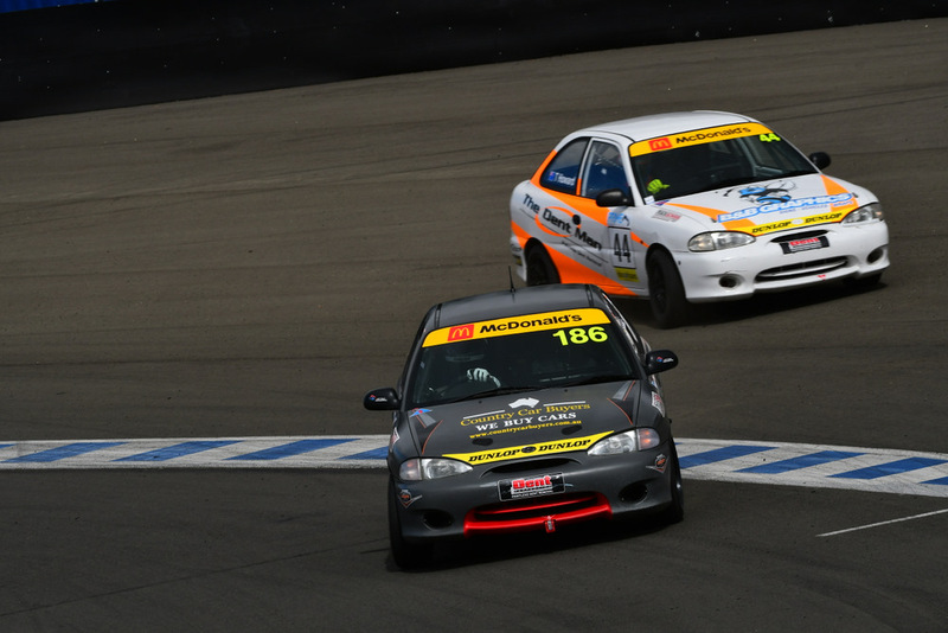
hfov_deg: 5.7
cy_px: 316
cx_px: 474
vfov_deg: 3.8
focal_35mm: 360
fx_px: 9483
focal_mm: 240
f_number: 11
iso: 200
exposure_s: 1/500
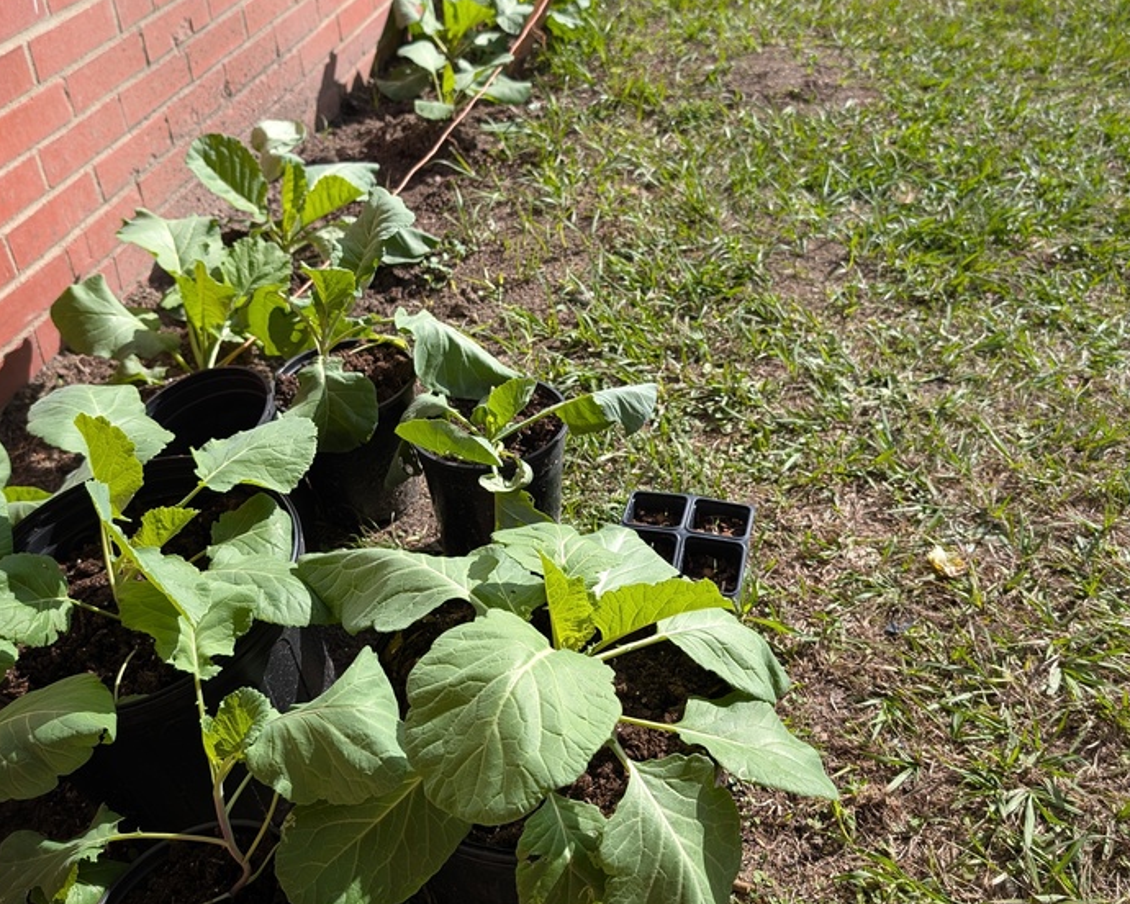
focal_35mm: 34
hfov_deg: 52.8
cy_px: 373
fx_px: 1137
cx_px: 621
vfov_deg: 43.2
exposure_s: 1/643
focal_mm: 6.9
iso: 19
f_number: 1.68
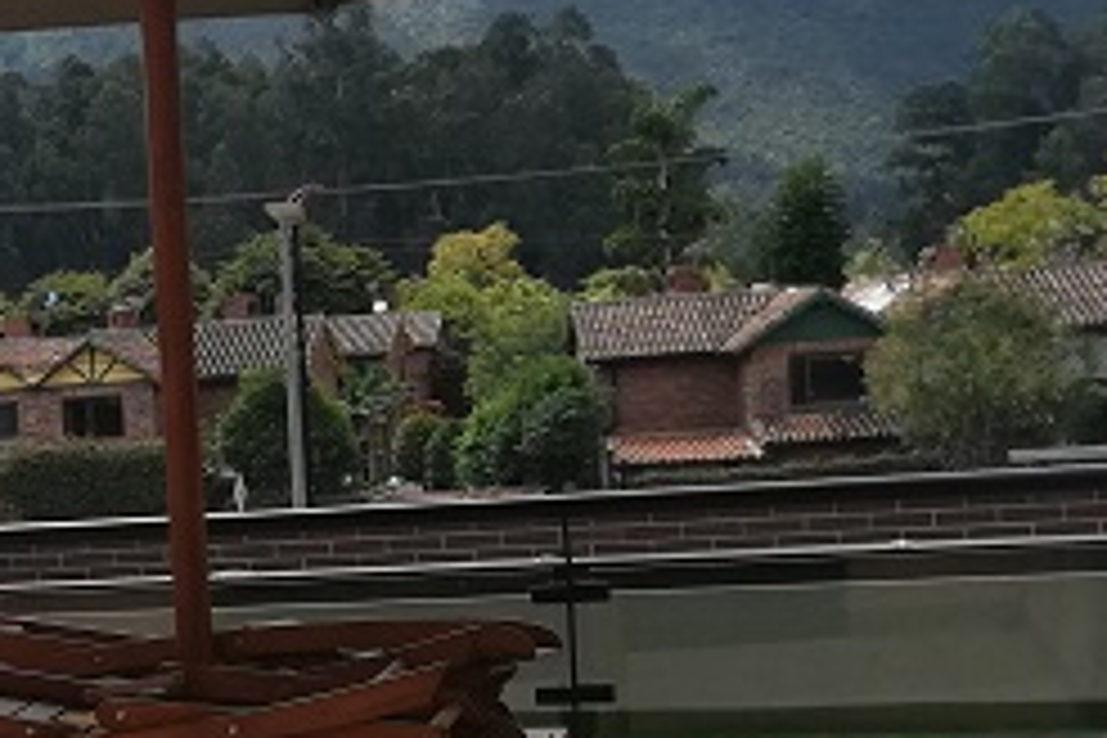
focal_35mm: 88
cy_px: 634
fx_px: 2706
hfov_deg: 21.3
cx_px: -266
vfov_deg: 15.4
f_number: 2.2
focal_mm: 3.81
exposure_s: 1/564
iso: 50
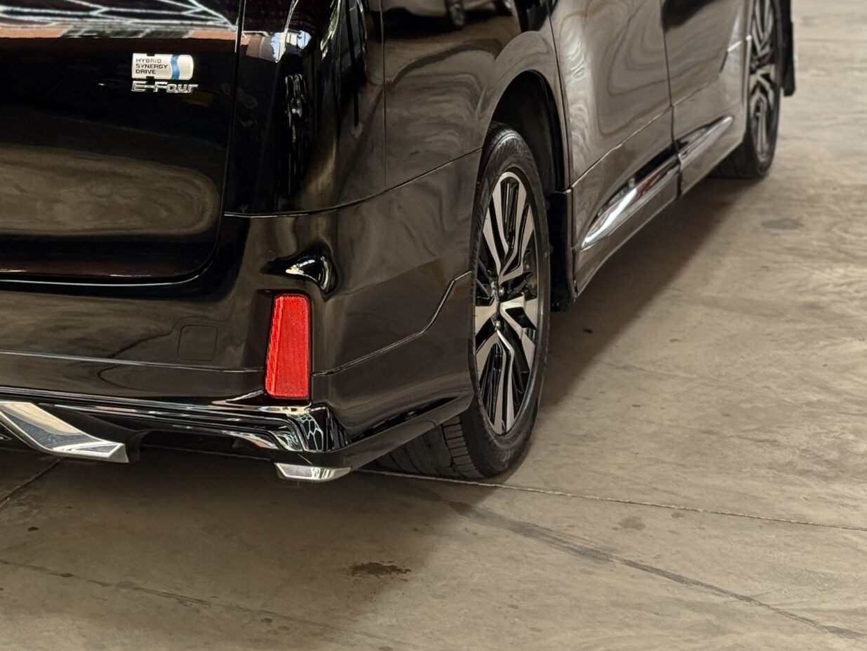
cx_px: 102
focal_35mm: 99
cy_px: -15
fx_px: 2480
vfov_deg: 14.7
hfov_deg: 19.5
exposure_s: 1/242
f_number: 1.78
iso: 125
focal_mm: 6.76
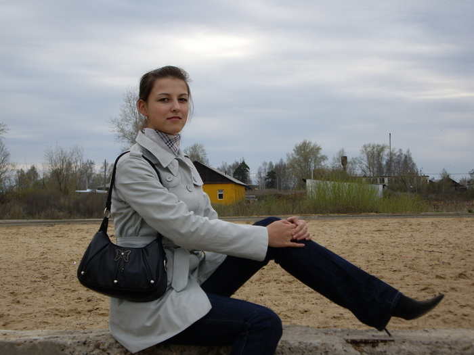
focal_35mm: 79
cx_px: 237
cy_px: 178
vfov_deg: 18.7
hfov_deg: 24.7
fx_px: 1082
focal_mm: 12.8
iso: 100
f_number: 4.1
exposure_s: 1/200
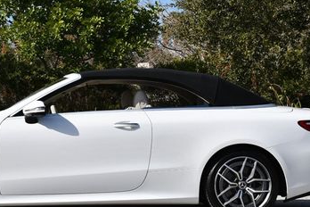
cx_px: 102
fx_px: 982
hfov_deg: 17.9
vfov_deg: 12.0
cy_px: 87
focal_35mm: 114
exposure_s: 1/320
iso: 100
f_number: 9
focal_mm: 31
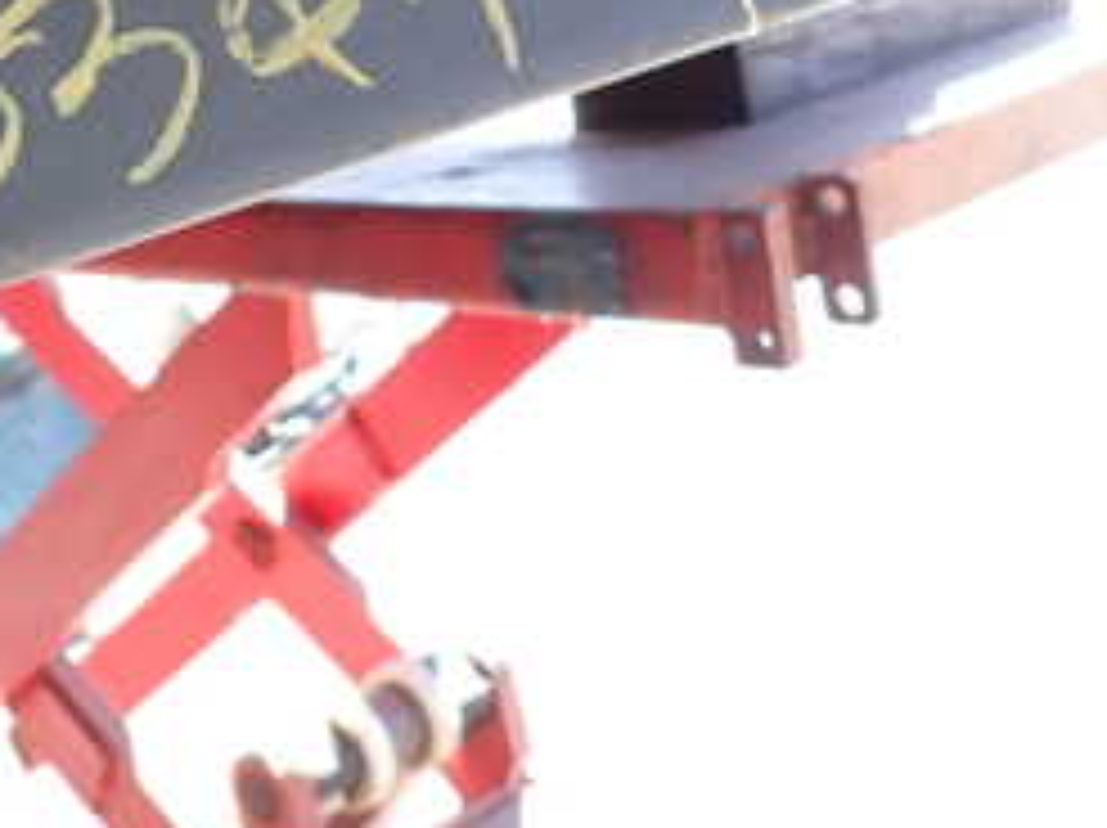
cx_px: 90
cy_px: -9
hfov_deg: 30.2
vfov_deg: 23.0
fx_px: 1949
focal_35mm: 61
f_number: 2
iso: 100
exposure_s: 1/125
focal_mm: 4.5
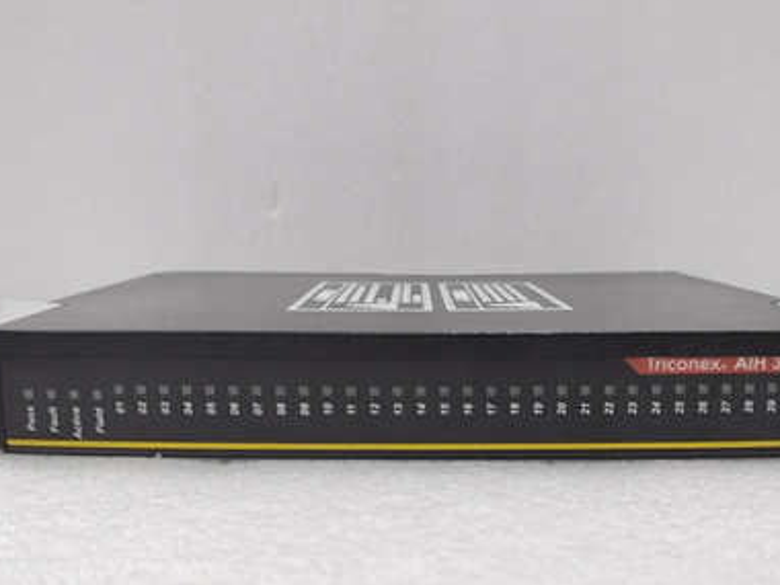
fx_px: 924
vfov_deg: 34.5
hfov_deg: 45.7
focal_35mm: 41
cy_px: 429
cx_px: 433
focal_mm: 4.75
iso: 336
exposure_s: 1/33.3
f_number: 1.8
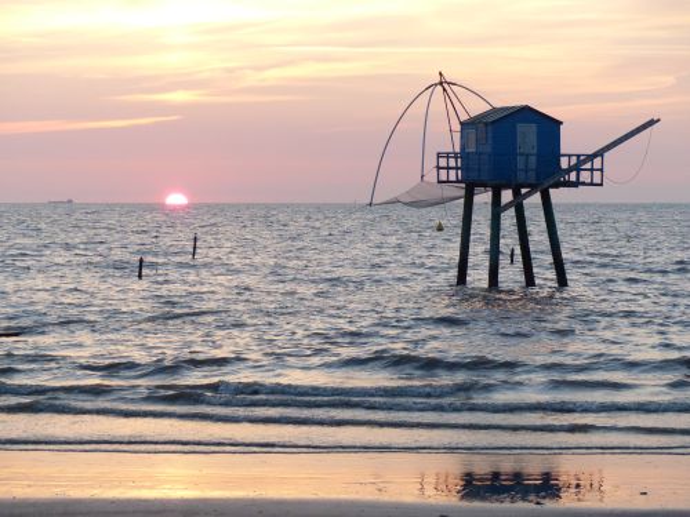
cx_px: 345
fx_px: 2173
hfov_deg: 18.0
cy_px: 258
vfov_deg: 13.6
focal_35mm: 109
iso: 400
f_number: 2.8
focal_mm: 19.6
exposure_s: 1/640
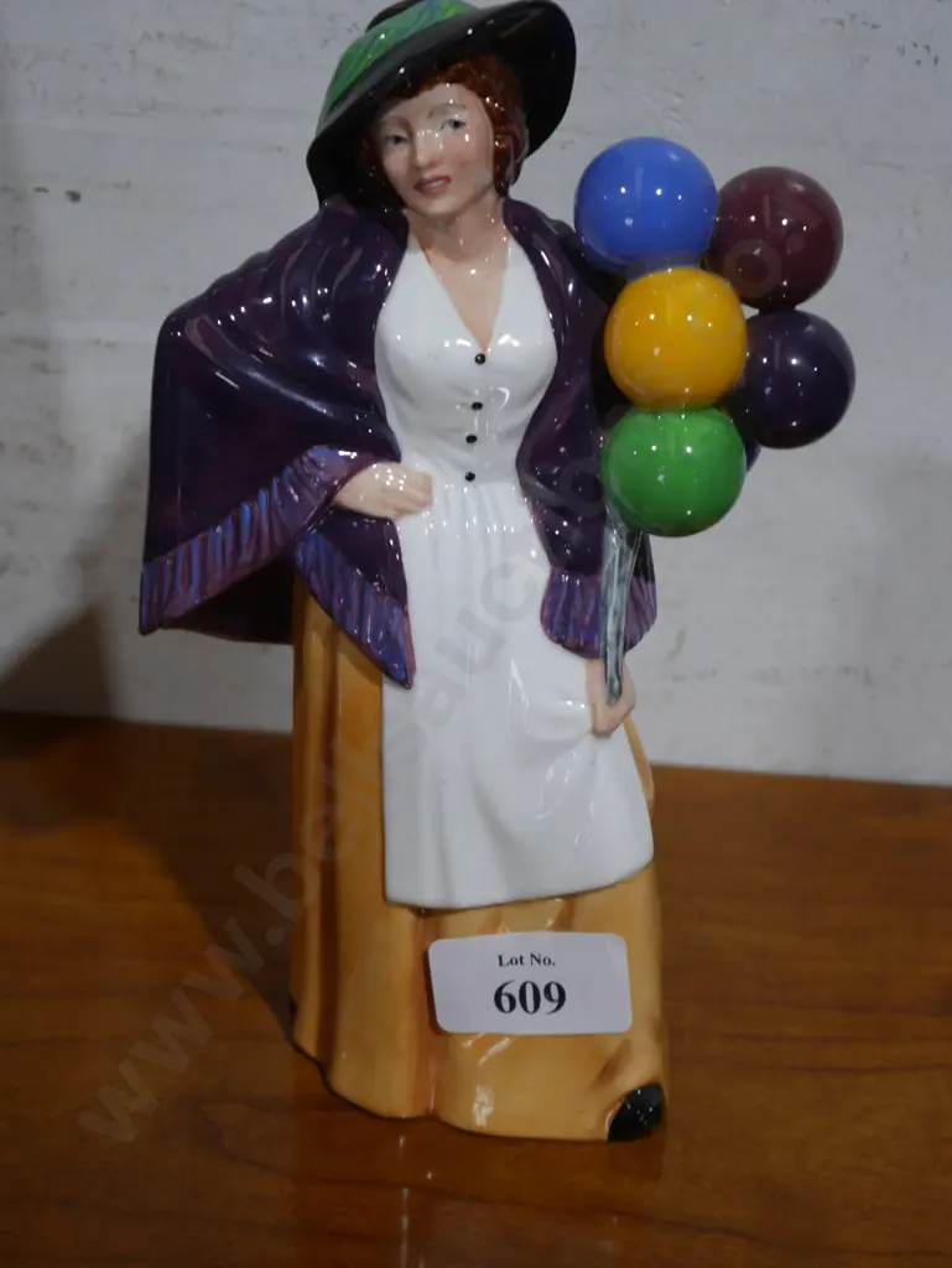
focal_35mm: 78
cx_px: 476
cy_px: 634
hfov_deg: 18.9
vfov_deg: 25.0
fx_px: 2858
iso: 800
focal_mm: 39
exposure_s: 1/100
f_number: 5.6
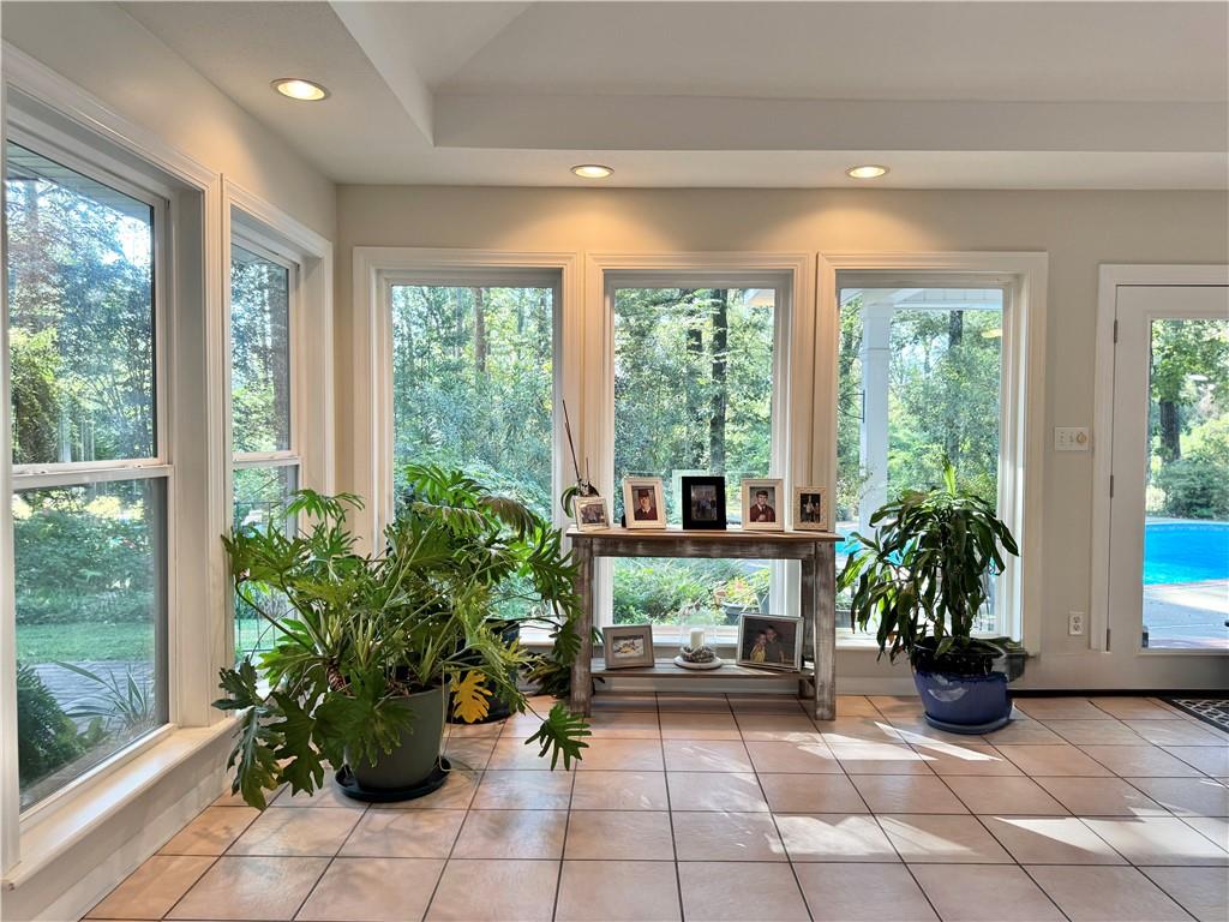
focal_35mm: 24
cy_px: 461
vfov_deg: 56.8
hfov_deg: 71.6
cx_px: 614
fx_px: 852
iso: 125
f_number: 1.78
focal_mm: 6.76
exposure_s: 1/120
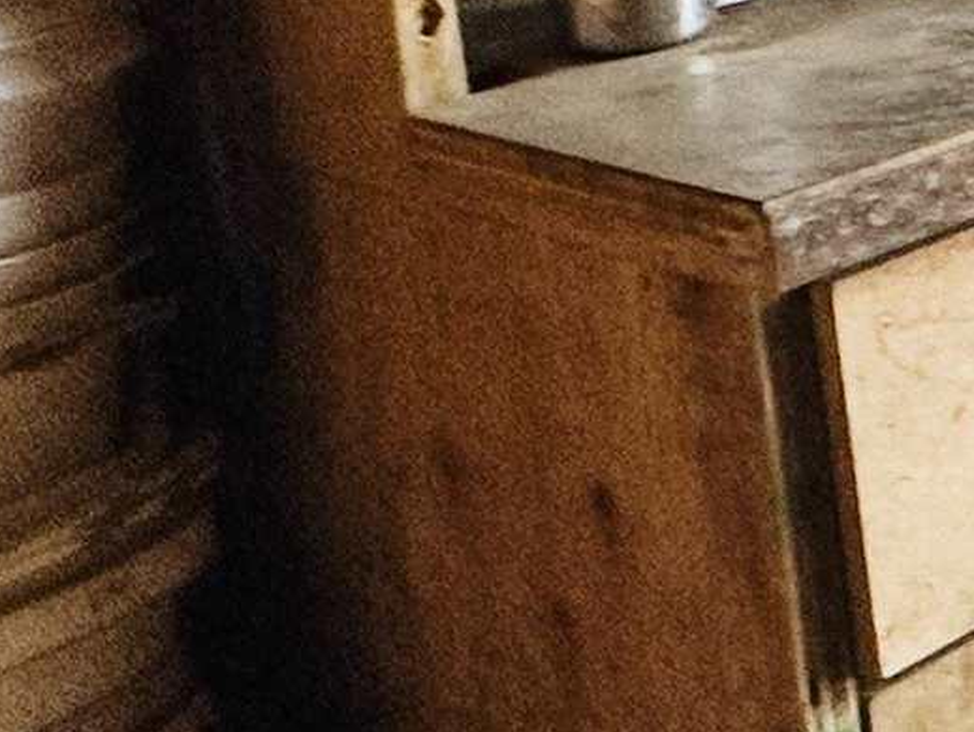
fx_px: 2336
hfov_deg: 14.4
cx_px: 2392
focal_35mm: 83
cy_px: -376
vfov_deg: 16.2
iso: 125
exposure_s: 1/99
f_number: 2.2
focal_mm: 2.22
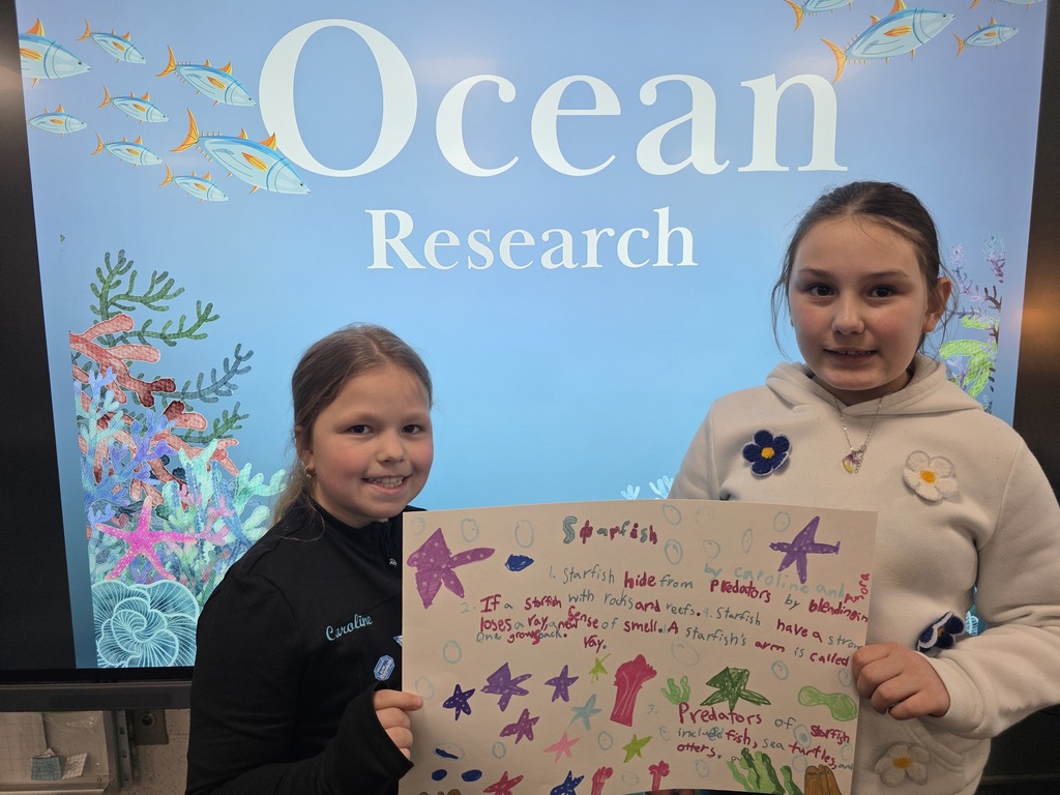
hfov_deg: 73.9
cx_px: 530
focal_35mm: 23
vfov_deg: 58.9
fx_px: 704
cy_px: 398
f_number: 1.7
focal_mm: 6.3
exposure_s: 1/120
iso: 100
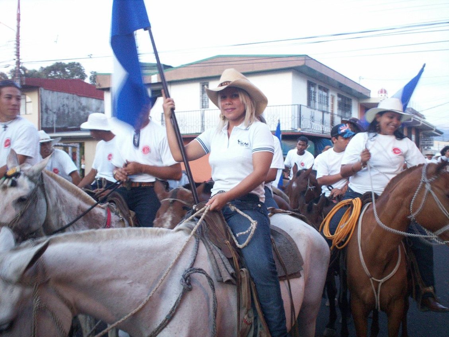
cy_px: 168
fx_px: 467
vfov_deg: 39.7
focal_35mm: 36
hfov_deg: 51.3
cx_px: 224
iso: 200
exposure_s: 1/5.66
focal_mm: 6
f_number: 4.5
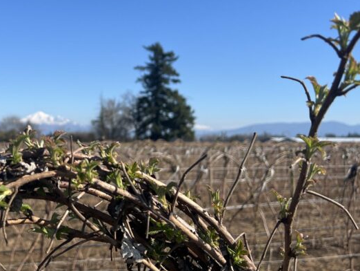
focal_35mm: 51
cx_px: 57
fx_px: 531
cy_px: 107
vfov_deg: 28.5
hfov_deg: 35.8
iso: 50
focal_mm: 5.7
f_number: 1.5
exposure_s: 1/2632
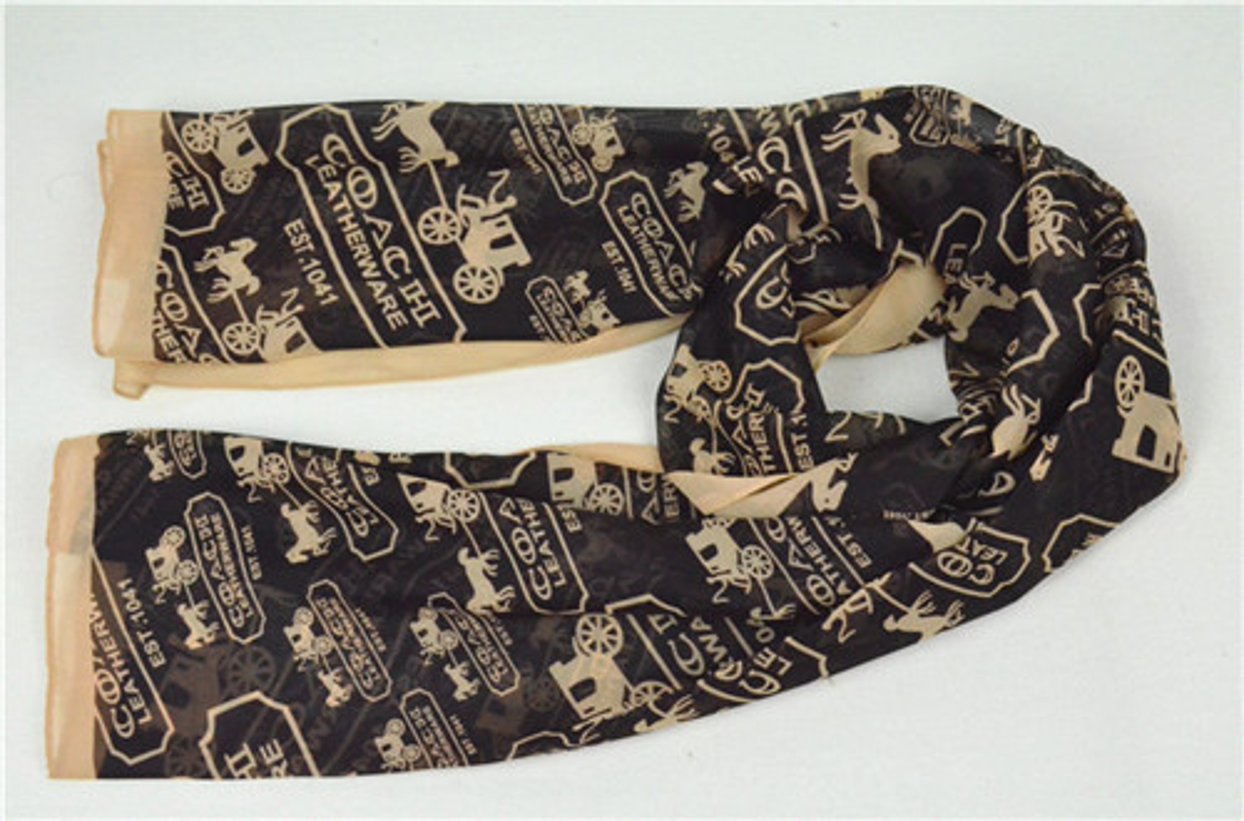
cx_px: 622
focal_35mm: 48
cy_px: 410
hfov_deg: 41.2
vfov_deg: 27.9
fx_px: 1653
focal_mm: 32
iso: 6400
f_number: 10
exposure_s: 1/400
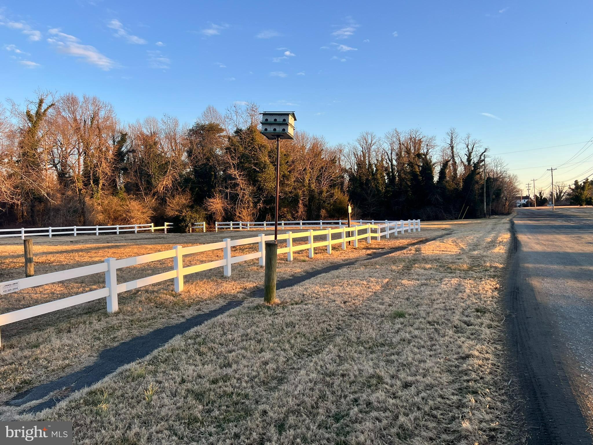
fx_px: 445
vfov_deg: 53.1
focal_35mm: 26
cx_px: 296
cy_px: 222
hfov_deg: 67.3
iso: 50
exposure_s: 1/738
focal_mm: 5.7
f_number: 1.5
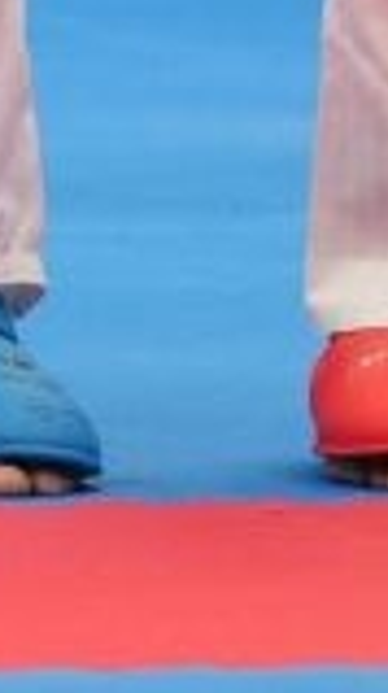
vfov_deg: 1.7
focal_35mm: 1247
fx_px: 22893
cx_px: -1722
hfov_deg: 1.0
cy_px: -1273
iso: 1250
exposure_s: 1/1000
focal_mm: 105
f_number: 2.8
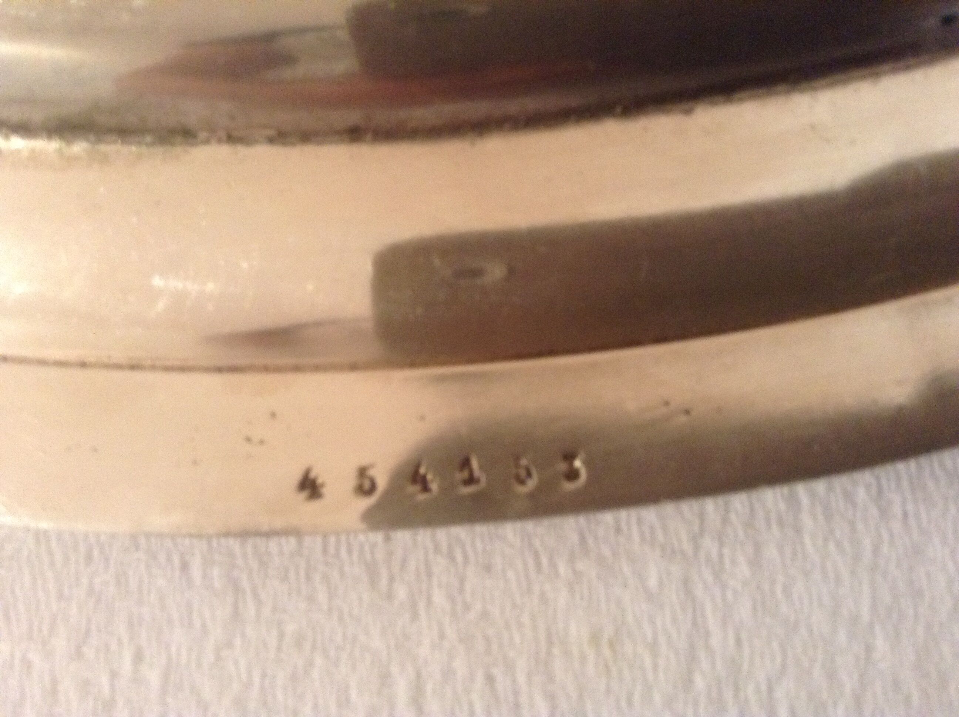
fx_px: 913
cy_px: 358
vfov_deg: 42.8
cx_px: 480
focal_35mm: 33
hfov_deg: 55.4
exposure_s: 1/15
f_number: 2.4
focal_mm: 3.3
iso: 250
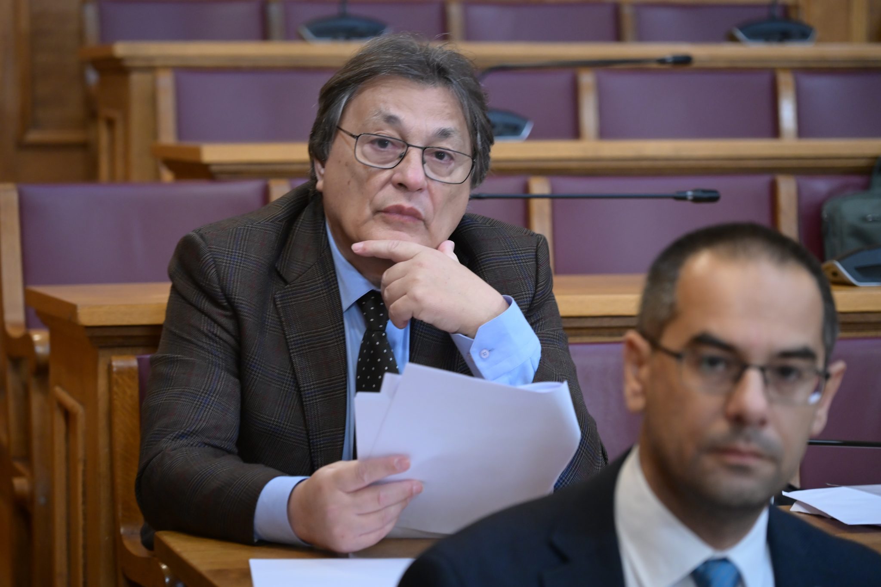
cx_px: 440
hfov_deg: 17.1
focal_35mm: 120
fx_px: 2936
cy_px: 294
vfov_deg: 11.4
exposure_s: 1/200
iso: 2800
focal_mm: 120
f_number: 4.5
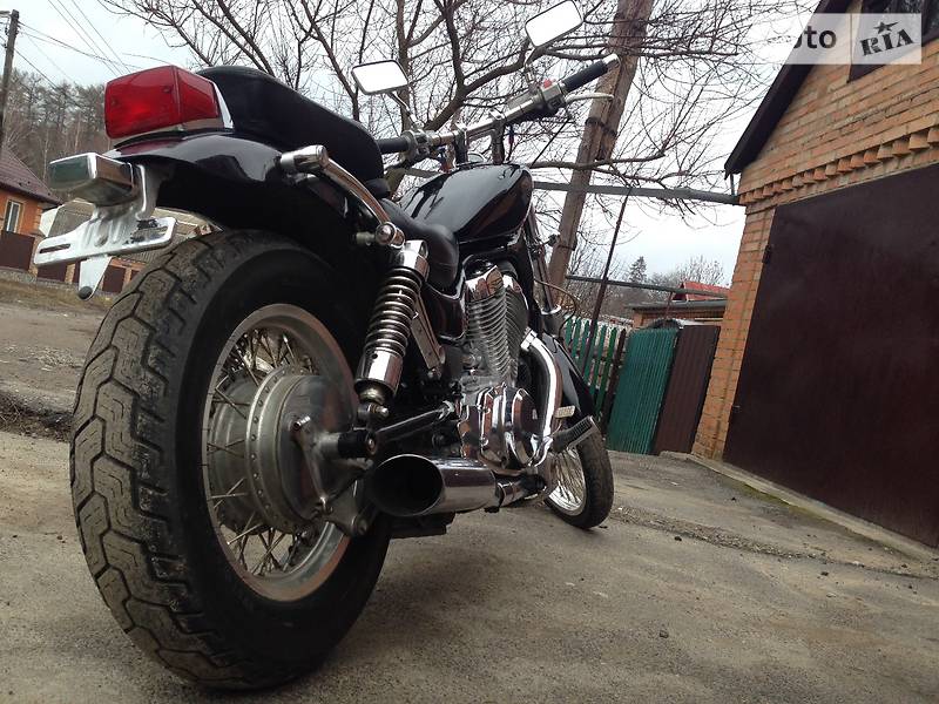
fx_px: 895
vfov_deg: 42.9
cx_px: 470
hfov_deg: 55.4
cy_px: 352
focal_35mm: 33
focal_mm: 4.1
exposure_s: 1/120
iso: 64
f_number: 2.4
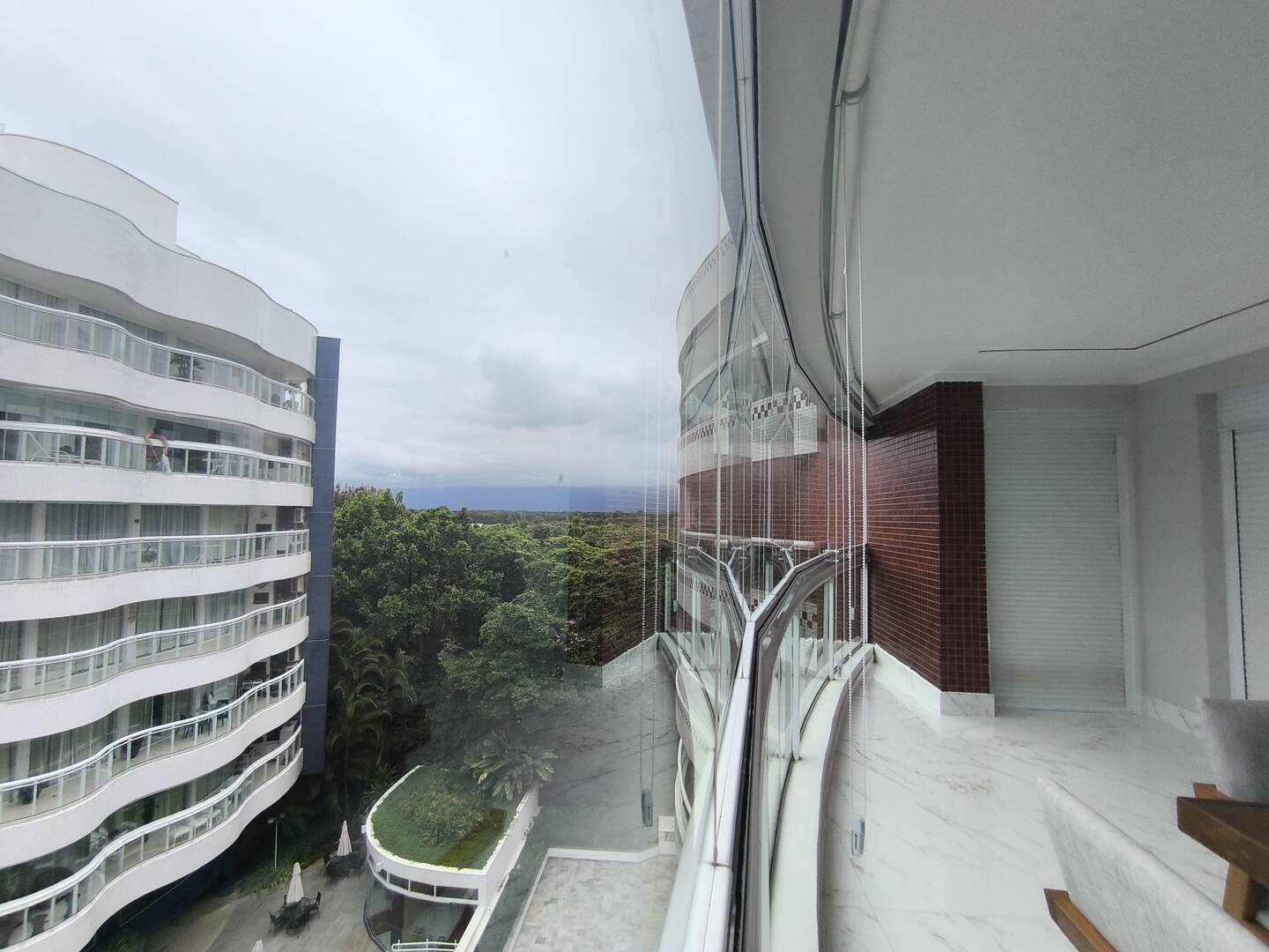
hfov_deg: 94.5
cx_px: 634
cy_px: 476
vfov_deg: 78.1
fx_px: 587
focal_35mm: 16
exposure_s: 1/910
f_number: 2.2
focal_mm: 1.65
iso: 50
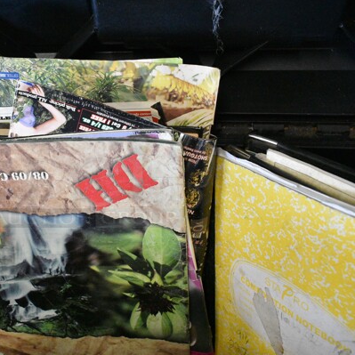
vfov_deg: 42.8
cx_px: 85
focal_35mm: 39
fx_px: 453
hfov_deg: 41.5
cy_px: 181
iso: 6400
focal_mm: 20
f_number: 7.1
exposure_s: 1/200
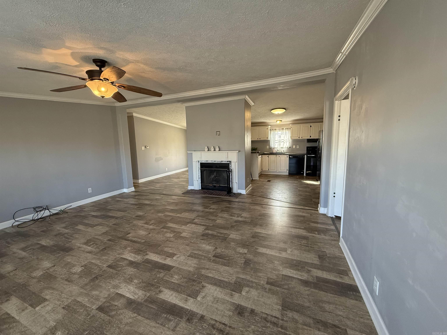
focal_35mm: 14
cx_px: 224
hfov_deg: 102.1
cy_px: 168
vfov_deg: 85.7
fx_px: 181
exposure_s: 1/120
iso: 200
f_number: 2.2
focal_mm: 2.22
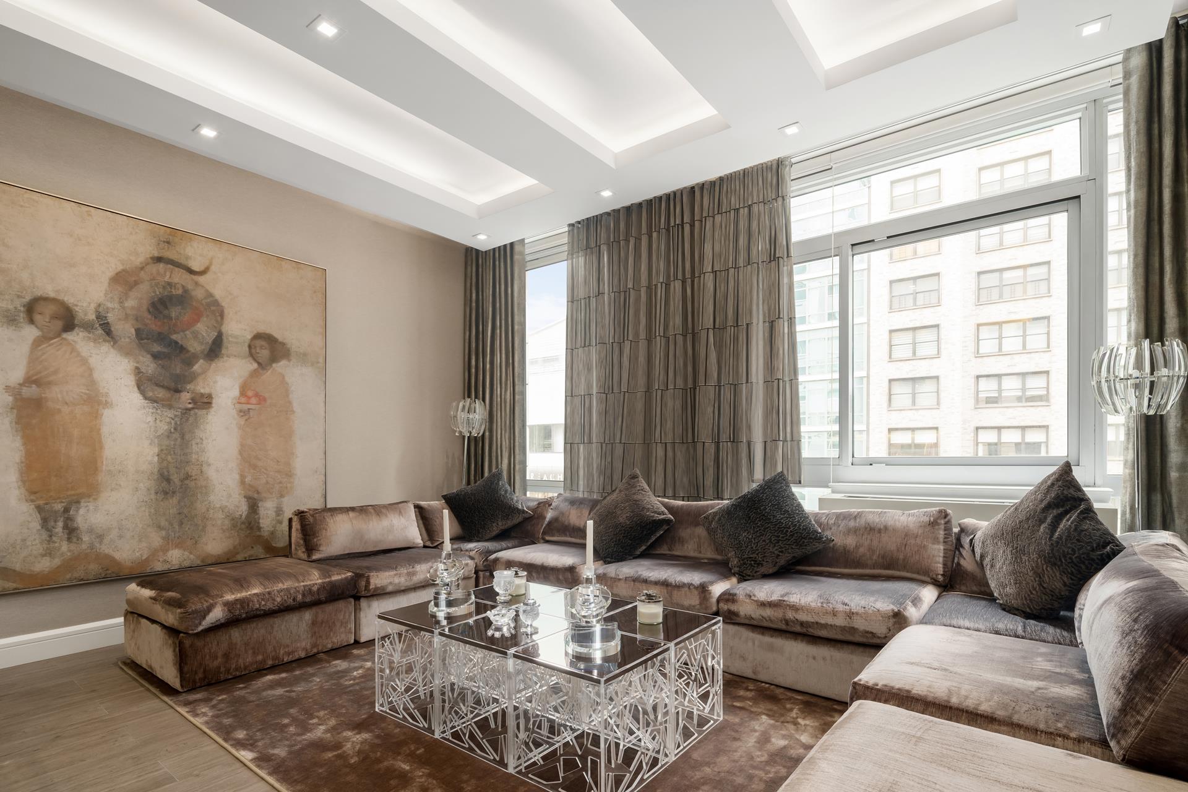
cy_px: 396
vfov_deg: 70.4
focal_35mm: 17
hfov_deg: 93.3
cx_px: 594
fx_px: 561
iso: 1250
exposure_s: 1/5
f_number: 13
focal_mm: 17
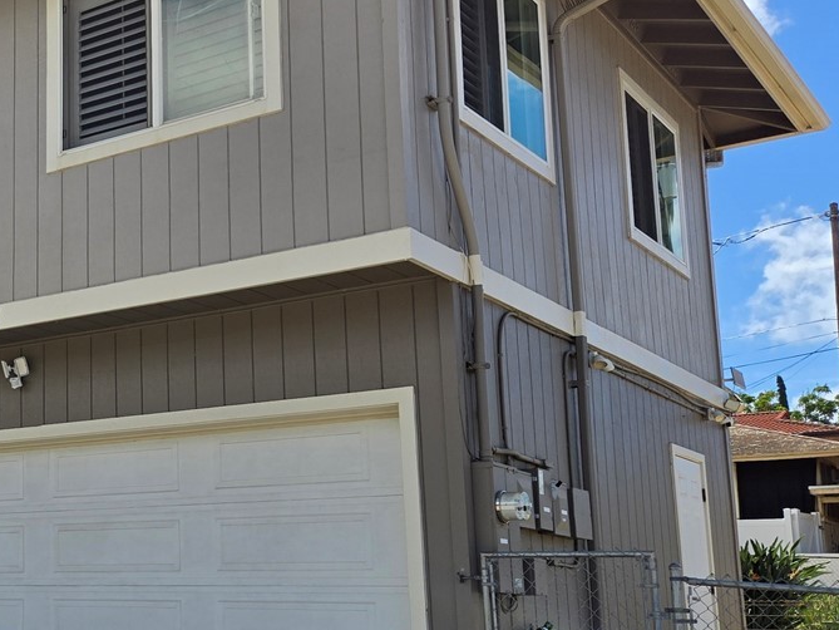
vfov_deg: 26.4
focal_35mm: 55
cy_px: 409
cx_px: -114
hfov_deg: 30.7
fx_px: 1333
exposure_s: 1/2180
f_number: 1.8
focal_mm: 5.4
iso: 25
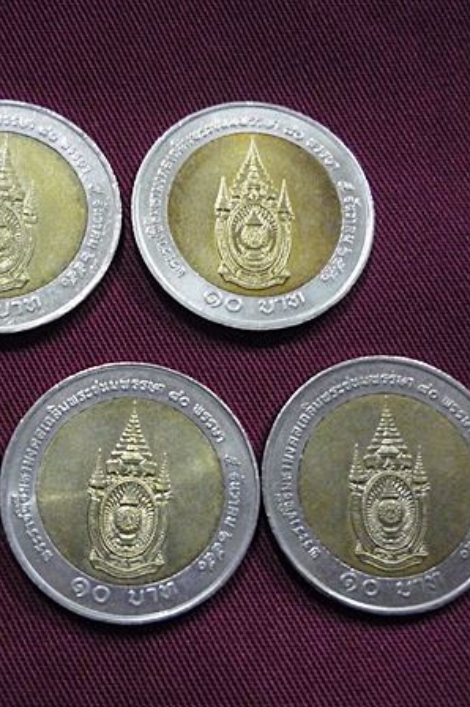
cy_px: 354
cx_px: 114
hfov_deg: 28.7
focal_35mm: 46
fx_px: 902
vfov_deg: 42.8
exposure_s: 1/8
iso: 400
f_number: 2.8
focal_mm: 5.5
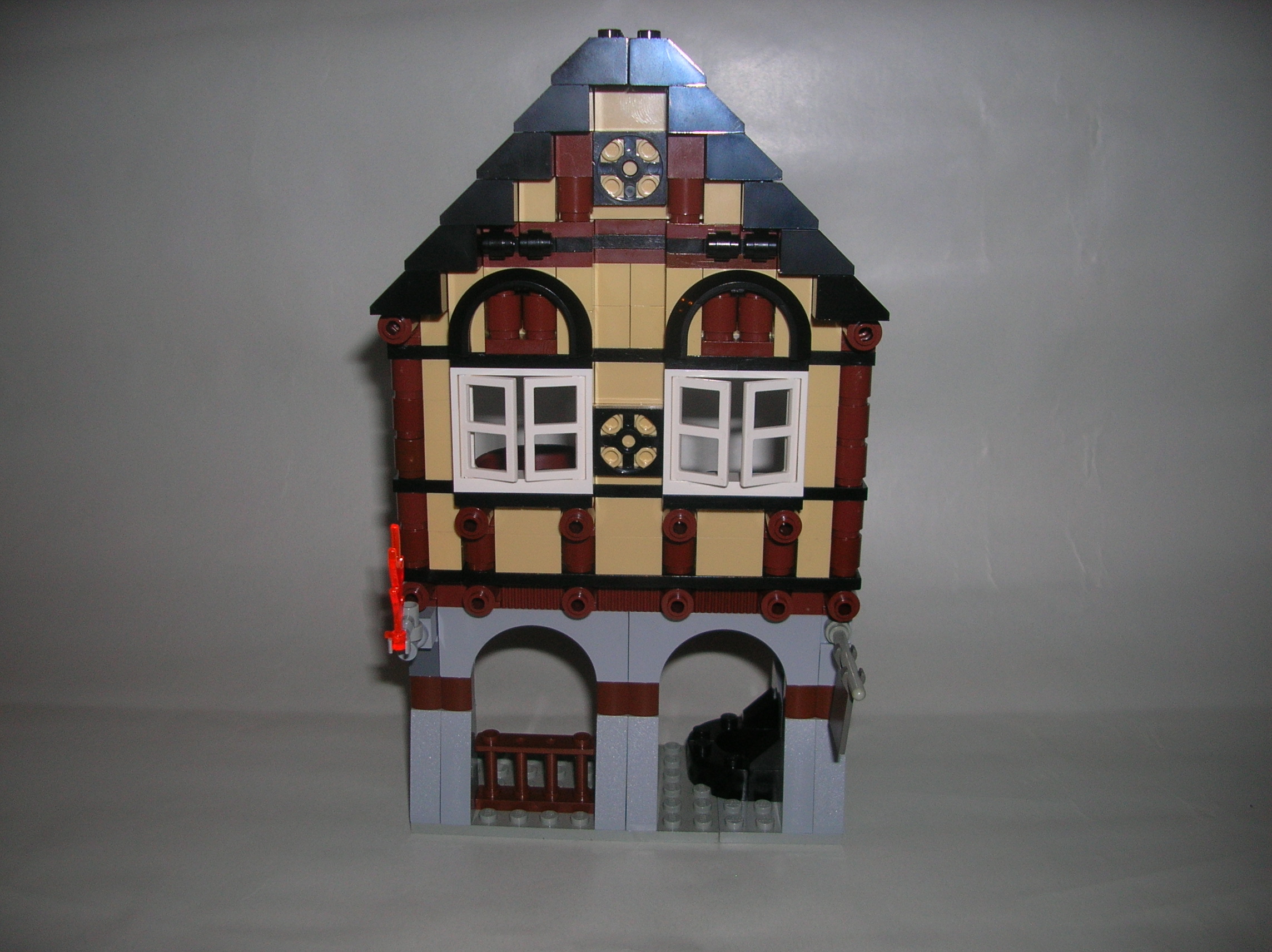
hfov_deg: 52.7
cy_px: 476
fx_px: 1285
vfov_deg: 40.6
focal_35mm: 35
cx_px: 636
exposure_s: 1/60.1
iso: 50
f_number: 2.8
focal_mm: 5.8
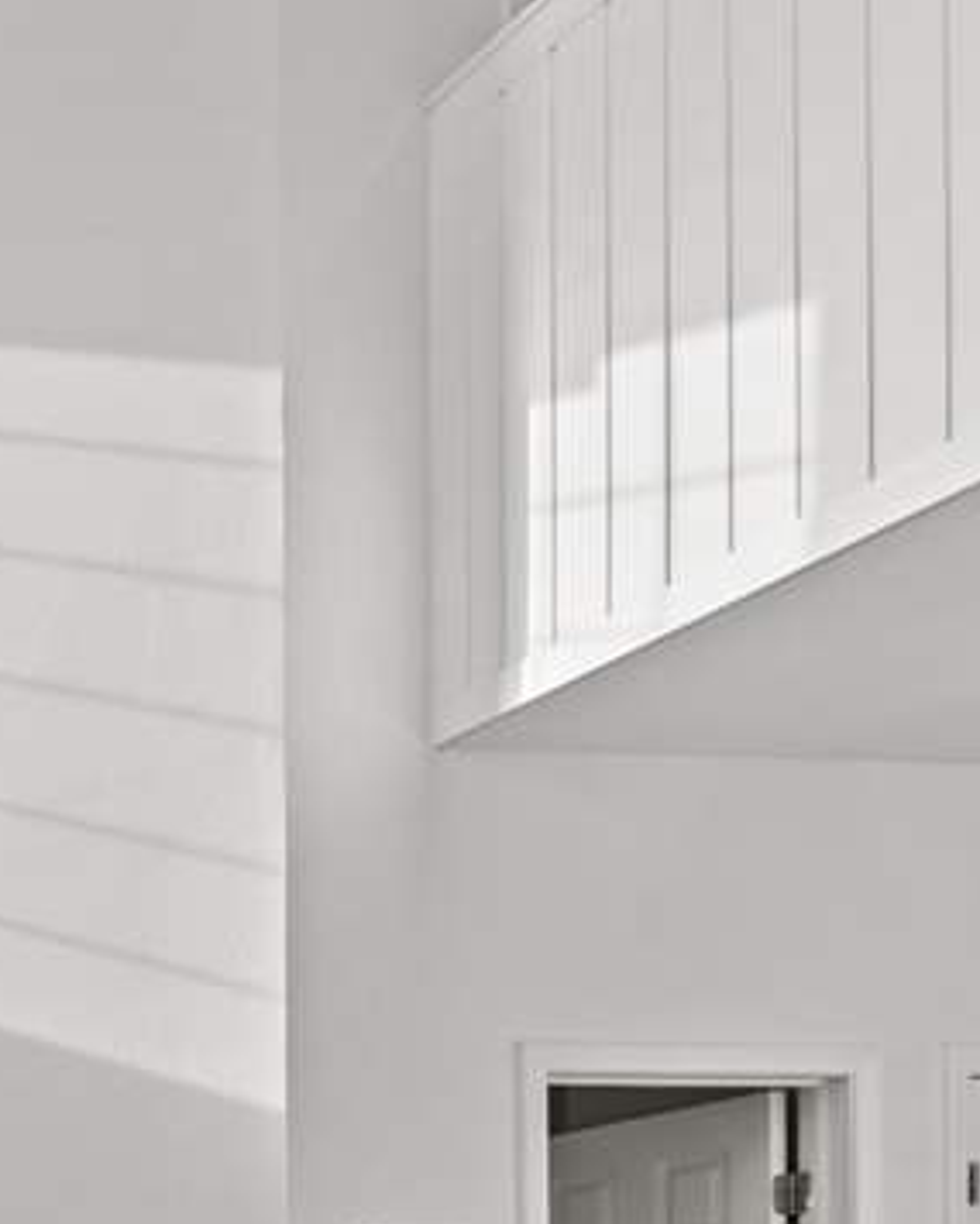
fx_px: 1957
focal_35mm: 54
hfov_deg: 18.9
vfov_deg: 30.1
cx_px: -932
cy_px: 1435
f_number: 9
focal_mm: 16
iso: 250
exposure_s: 1/10
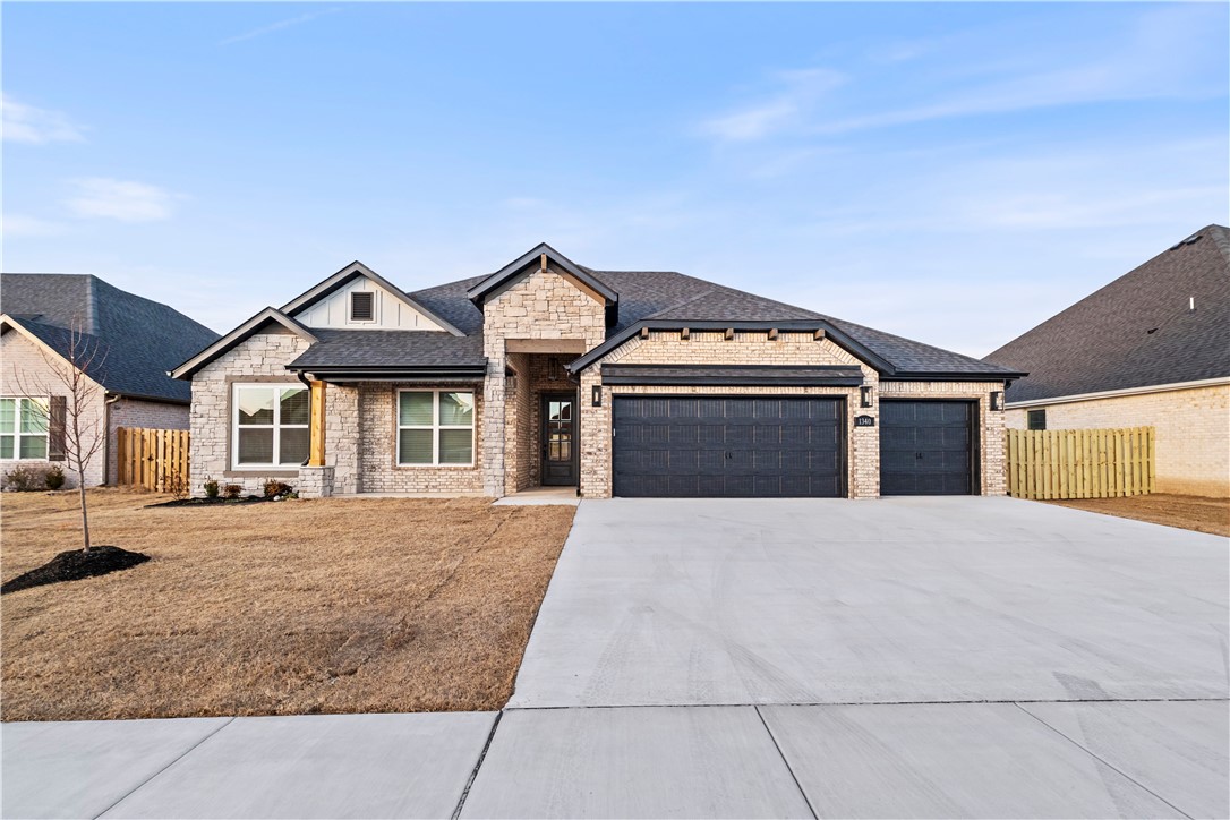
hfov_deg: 100.4
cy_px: 410
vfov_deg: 77.3
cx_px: 615
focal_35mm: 15
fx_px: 512
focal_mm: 15
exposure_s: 1/640
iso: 1250
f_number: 6.3
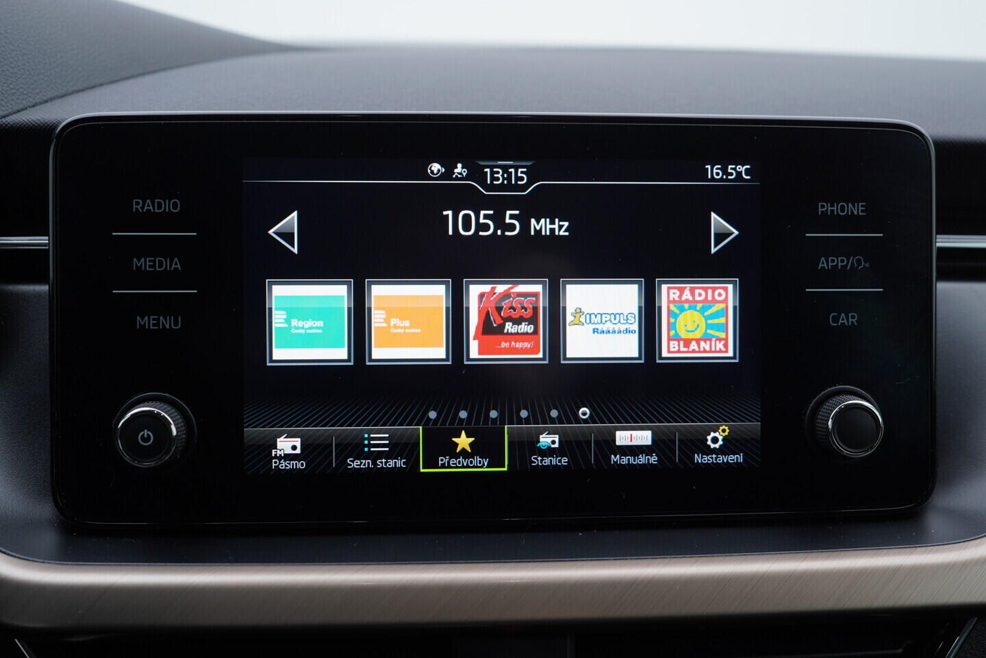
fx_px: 986
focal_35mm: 36
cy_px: 329
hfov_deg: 53.1
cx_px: 493
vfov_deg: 36.9
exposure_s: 1/50
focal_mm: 24
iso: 125
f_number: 3.2
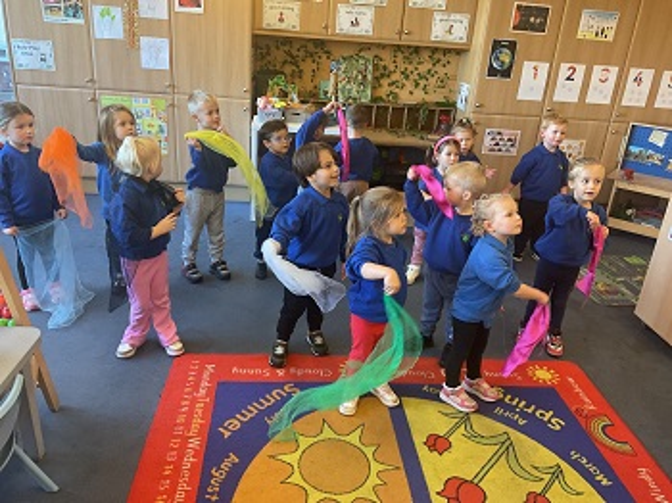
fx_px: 563
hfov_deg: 61.7
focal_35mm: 29
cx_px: 336
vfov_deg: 48.2
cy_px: 252
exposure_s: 1/50
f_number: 1.8
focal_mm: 3
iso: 80
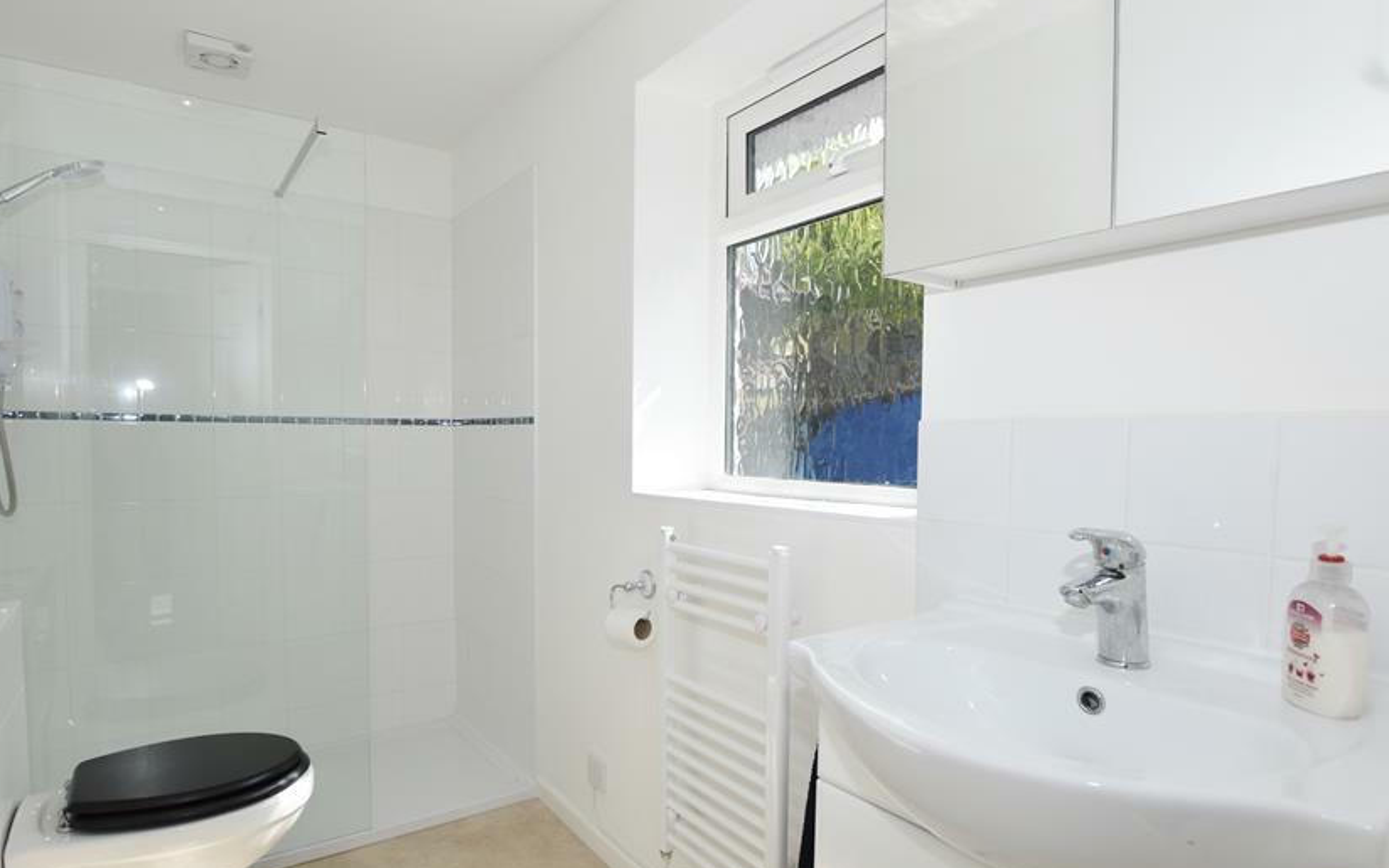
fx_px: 719
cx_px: 674
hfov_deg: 88.0
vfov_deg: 62.1
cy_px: 468
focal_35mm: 19
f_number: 6.3
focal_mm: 10
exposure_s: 1/250
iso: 200
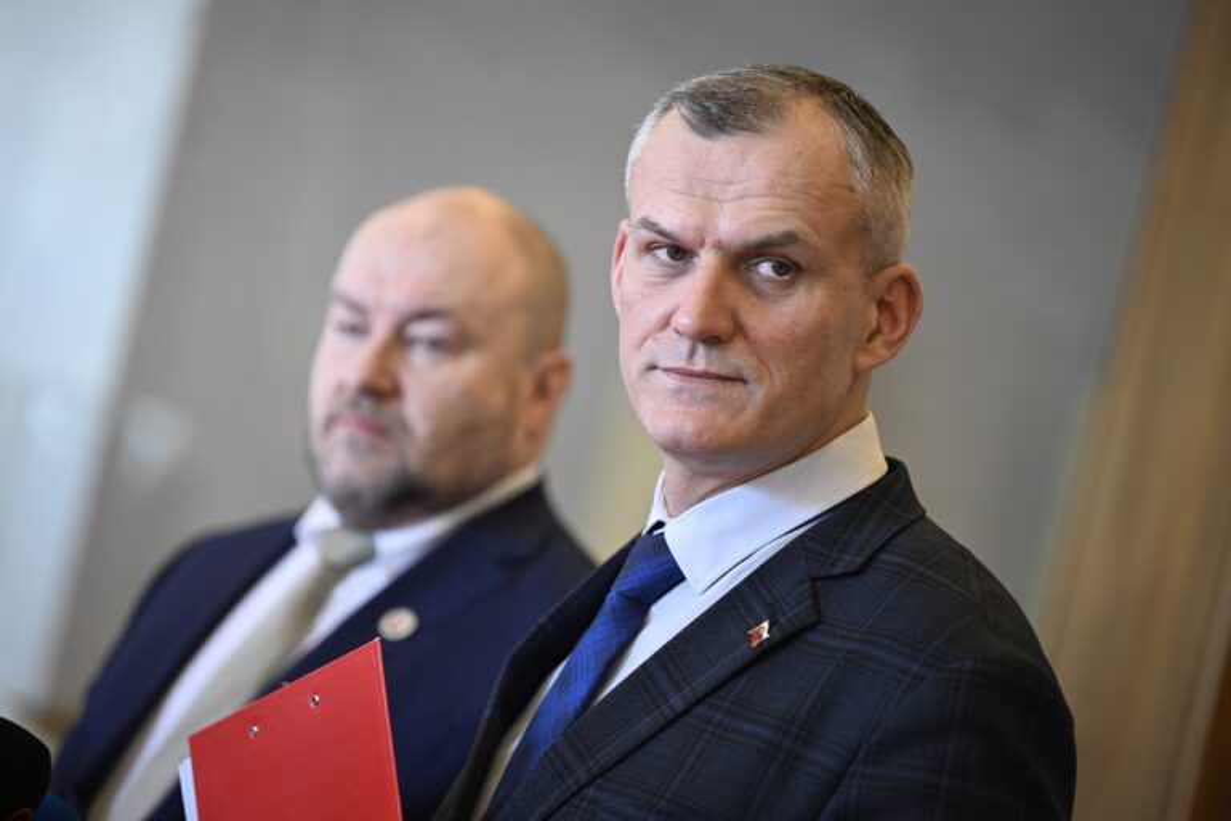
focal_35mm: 175
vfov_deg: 7.8
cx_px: 616
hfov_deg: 11.7
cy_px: 410
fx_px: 5984
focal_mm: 175
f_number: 2.8
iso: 1600
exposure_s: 1/500
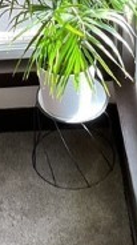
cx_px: 27
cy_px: -21
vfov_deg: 15.8
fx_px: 856
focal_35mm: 132
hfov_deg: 9.1
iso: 64
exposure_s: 1/60
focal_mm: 3
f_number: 1.8
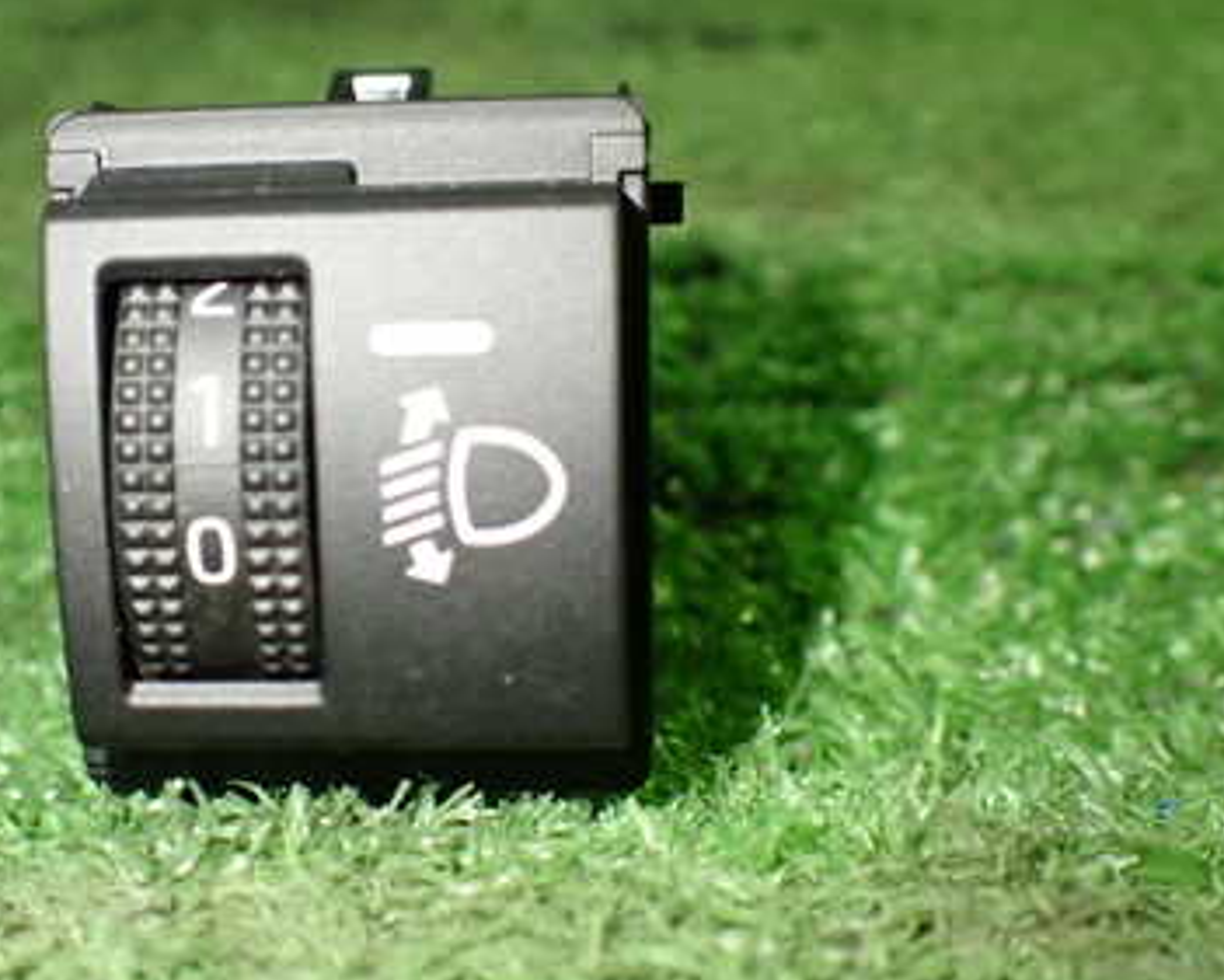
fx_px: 1812
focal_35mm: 50
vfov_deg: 30.3
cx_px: 408
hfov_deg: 36.9
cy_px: 523
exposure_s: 1/100
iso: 800
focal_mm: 5.4
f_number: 2.3
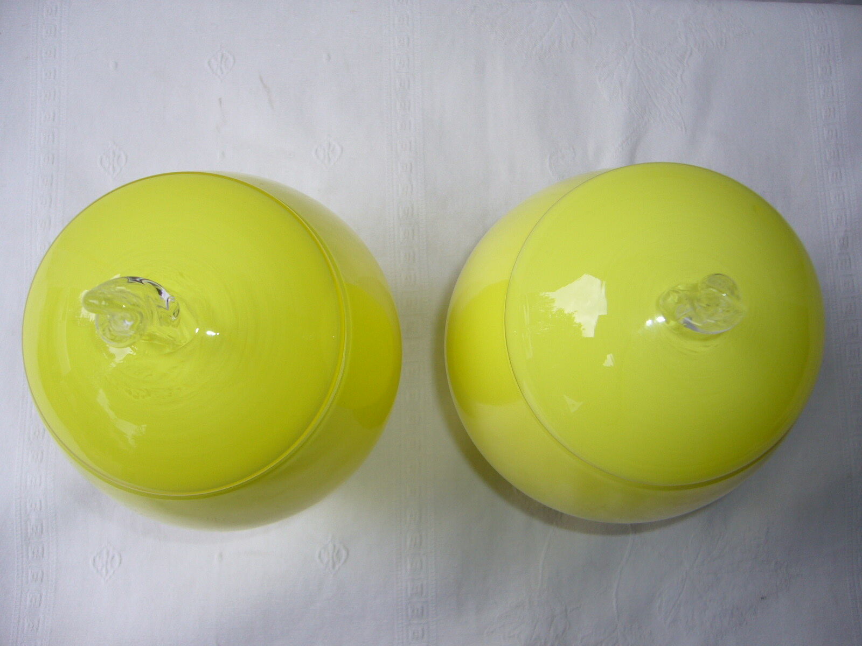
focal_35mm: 35
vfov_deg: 40.7
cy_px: 323
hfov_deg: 52.6
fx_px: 872
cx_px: 431
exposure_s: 1/80
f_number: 2.8
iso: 80
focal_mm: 5.8
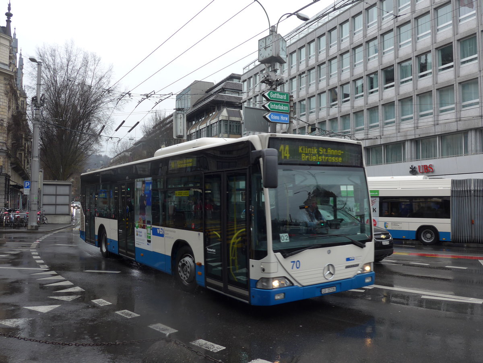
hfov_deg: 61.7
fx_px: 405
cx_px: 242
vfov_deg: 48.2
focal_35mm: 29
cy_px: 182
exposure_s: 1/250
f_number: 2.8
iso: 100
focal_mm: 6
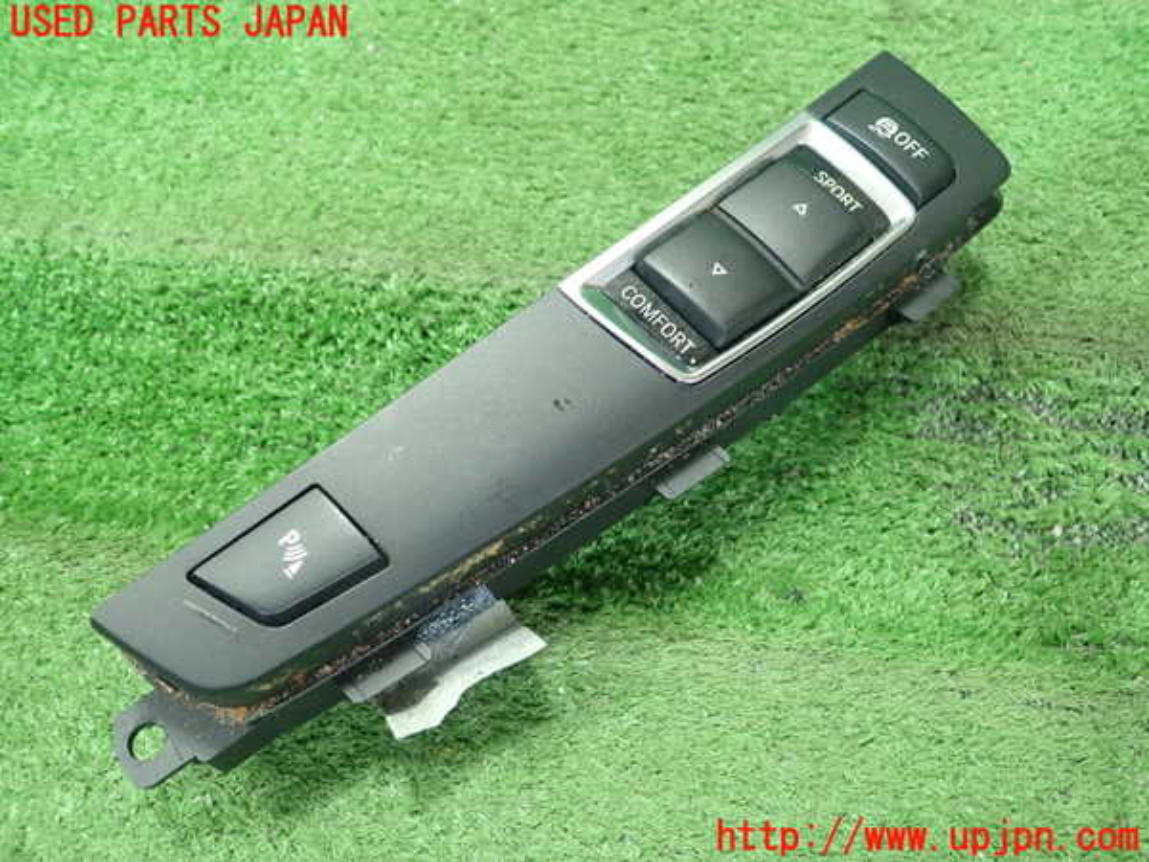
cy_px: 431
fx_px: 996
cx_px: 574
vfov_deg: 46.8
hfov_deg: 60.0
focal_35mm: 30
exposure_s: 1/125
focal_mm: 5.5
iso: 640
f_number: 2.3
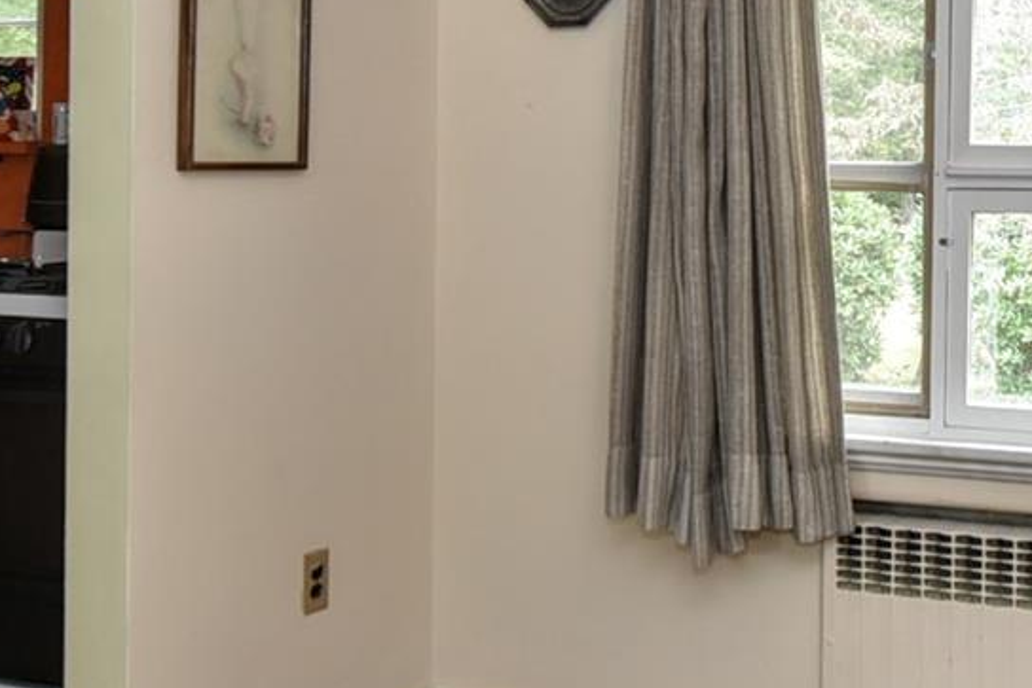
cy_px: 152
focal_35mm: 64
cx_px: 911
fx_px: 1835
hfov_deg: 30.2
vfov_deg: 21.0
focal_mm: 17
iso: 800
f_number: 4.8
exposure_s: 1/90
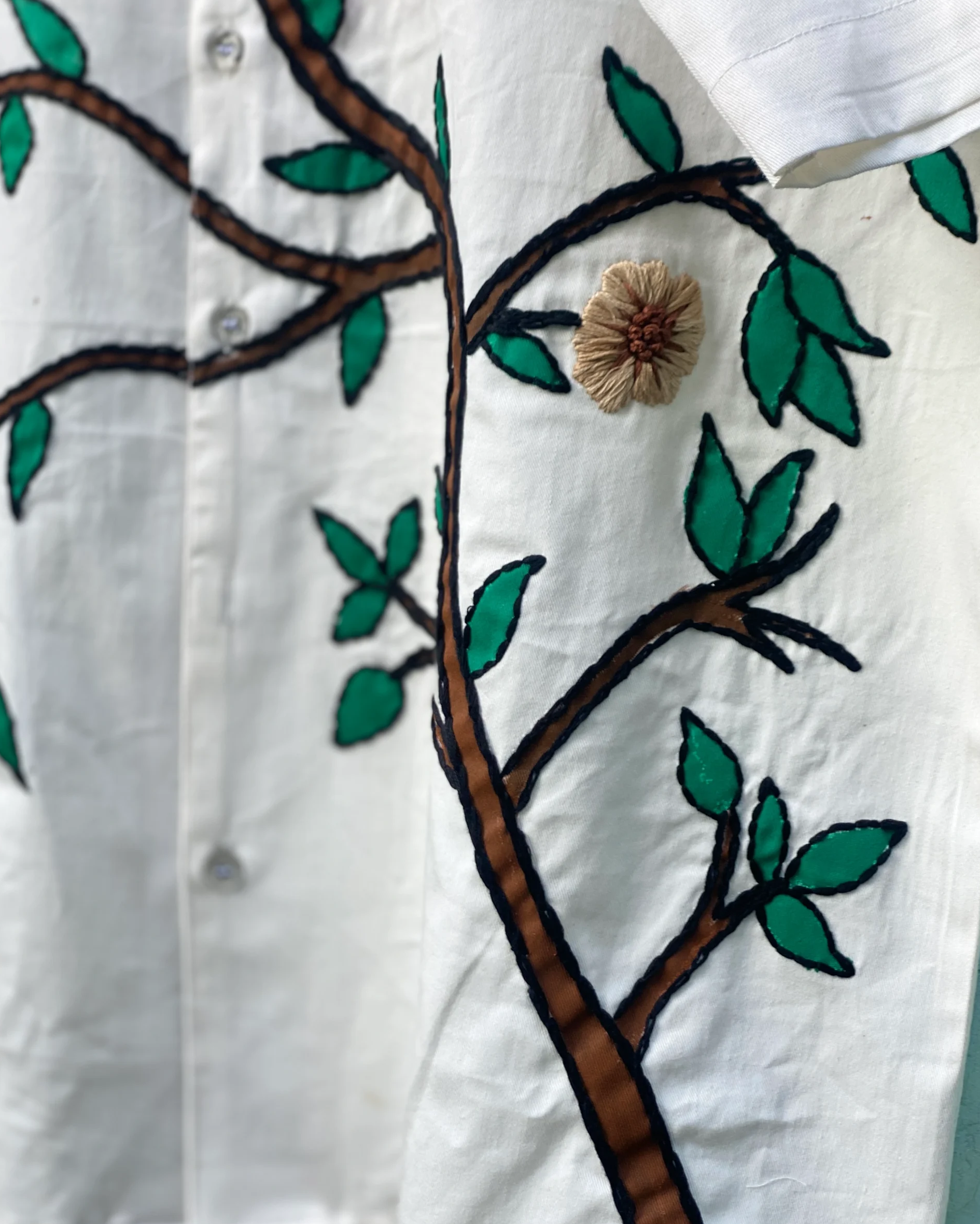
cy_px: 609
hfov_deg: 27.6
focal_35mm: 55
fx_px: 1994
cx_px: 492
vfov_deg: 34.1
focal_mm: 6
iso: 32
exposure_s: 1/122
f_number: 2
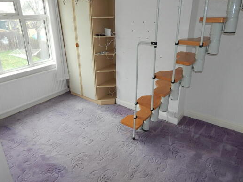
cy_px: 86
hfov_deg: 67.2
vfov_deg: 53.0
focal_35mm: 26
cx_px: 114
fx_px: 183
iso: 200
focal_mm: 4
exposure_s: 1/30
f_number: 3
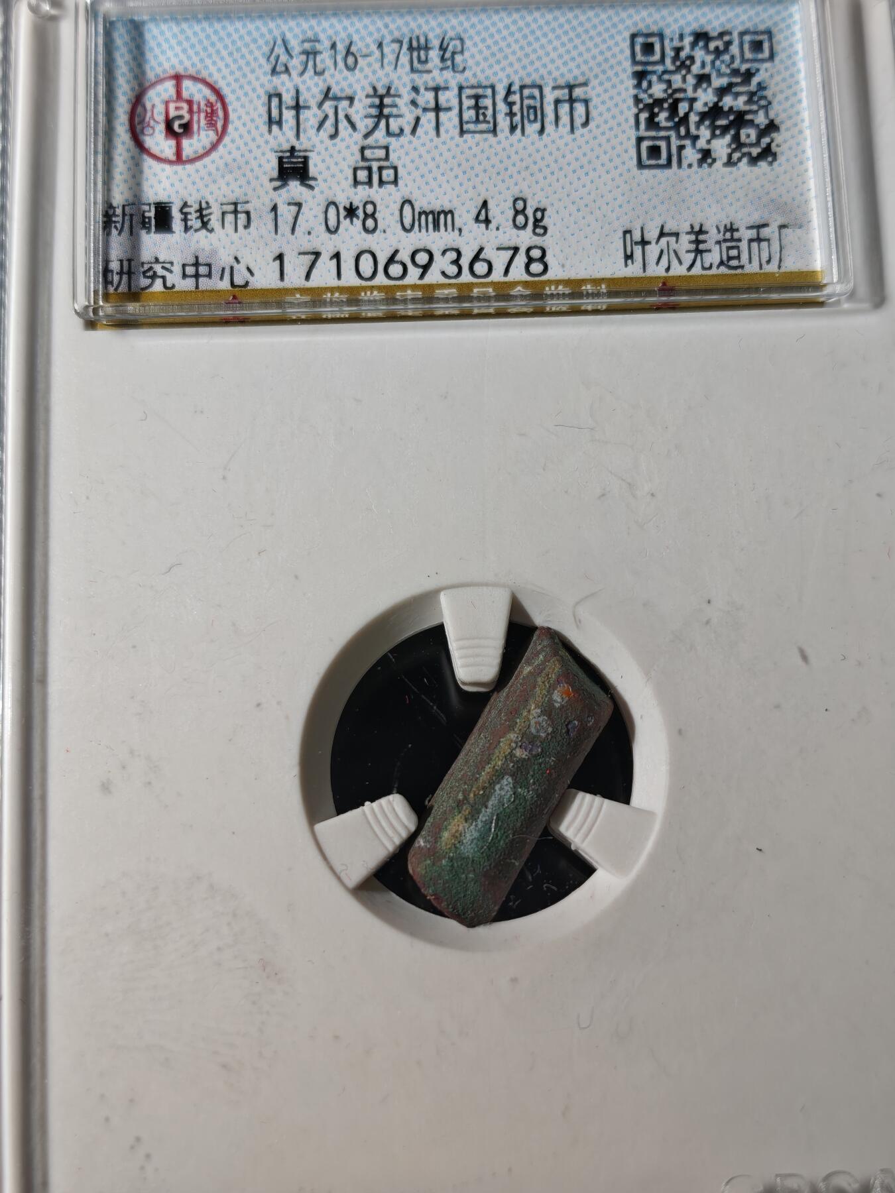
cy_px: 596
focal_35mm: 50
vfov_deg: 38.2
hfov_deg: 29.1
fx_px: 1724
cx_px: 448
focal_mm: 5.85
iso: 50
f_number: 1.63
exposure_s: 1/129
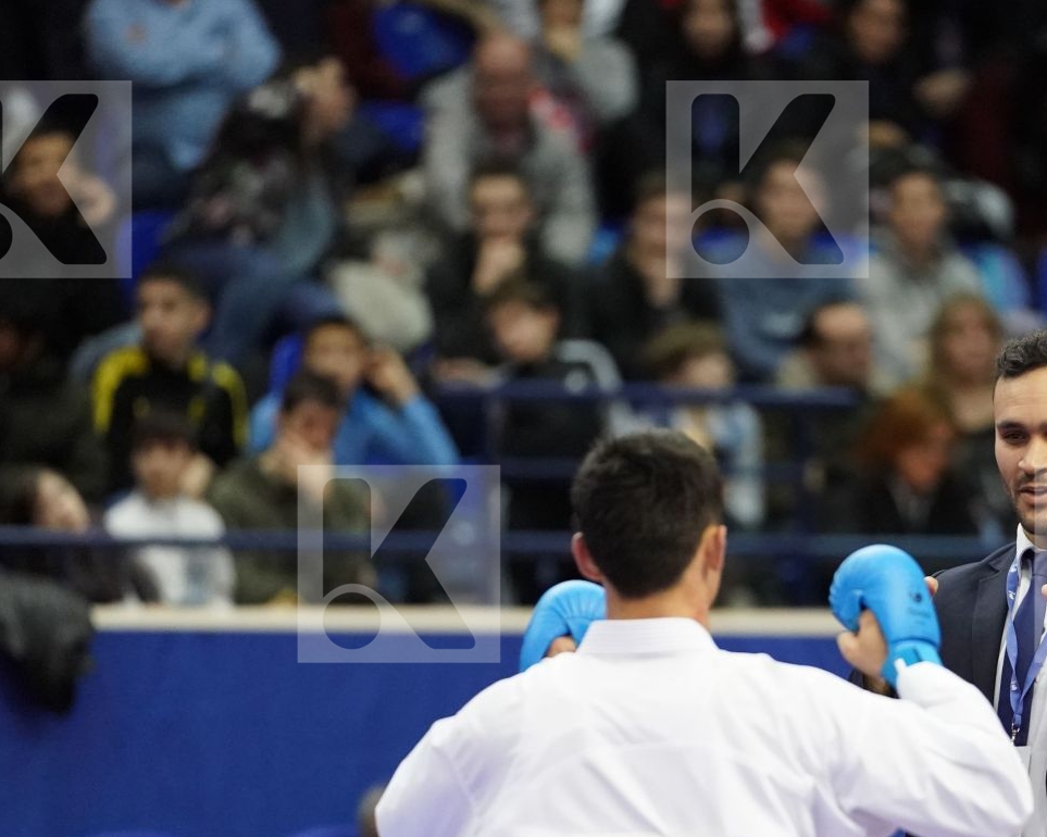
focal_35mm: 351
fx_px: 10874
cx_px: 768
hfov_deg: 5.5
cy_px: 564
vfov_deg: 4.4
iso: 6400
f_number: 2.8
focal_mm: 200
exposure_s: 1/1000
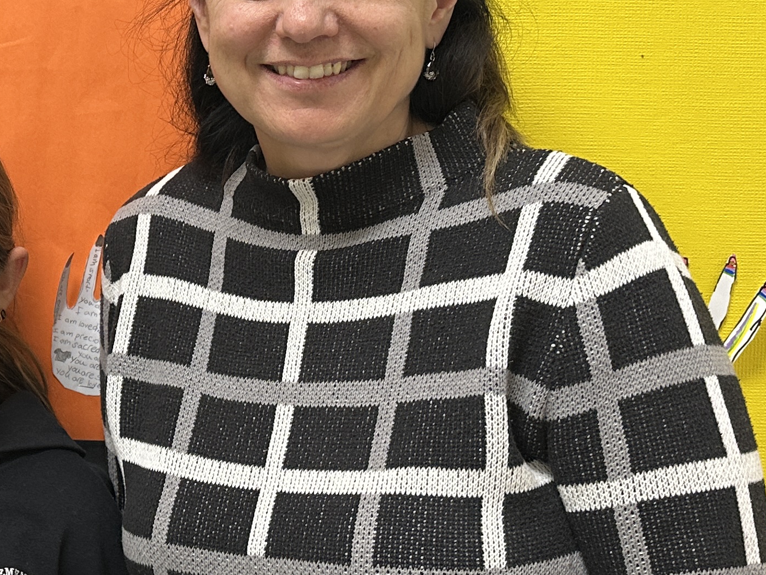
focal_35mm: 69
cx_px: 19
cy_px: 135
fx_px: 1527
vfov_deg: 21.1
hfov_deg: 26.8
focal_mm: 6.86
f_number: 1.78
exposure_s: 1/60
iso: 160
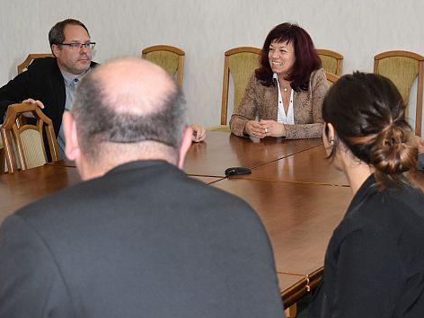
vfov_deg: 16.4
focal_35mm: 90
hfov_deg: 21.7
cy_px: 135
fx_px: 1102
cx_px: 281
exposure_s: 1/80
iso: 1600
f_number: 5.3
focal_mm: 46
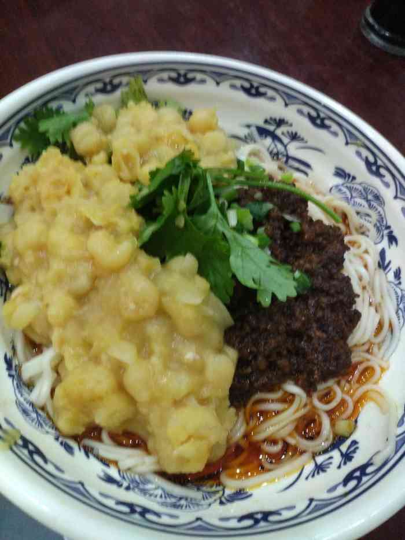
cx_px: 202
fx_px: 421
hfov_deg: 51.4
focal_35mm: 27
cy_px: 270
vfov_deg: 65.3
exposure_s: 1/14
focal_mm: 4.73
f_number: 2.2
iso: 1000
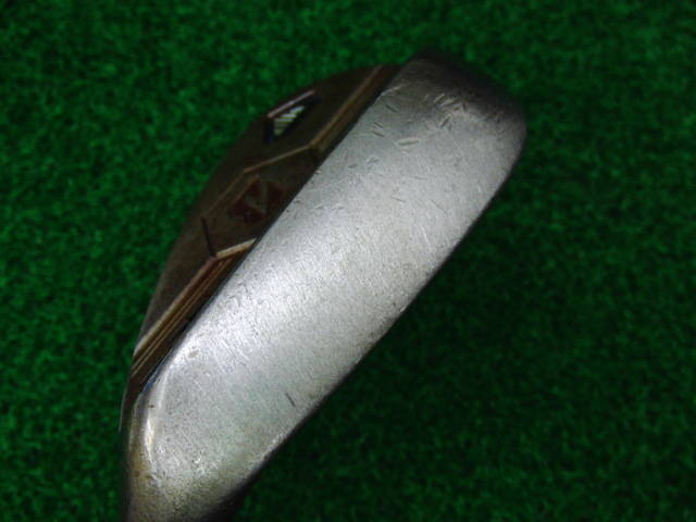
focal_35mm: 37
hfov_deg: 50.1
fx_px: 744
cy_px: 261
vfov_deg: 38.7
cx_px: 348
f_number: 3.6
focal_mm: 6.42
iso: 320
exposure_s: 1/80
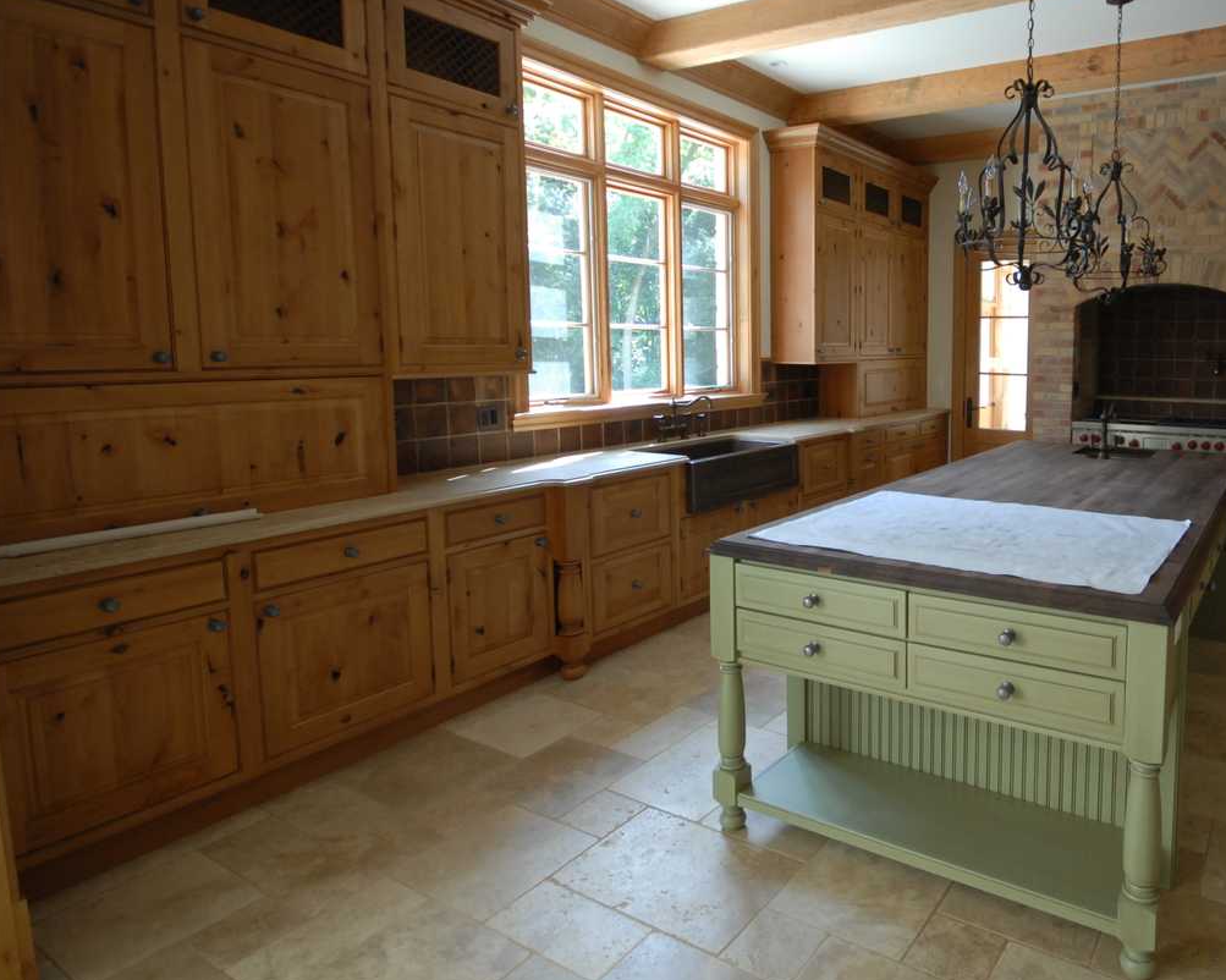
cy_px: 406
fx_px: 762
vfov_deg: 65.1
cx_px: 880
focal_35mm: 21
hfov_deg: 73.5
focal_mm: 10
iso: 400
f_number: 4
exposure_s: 1/40
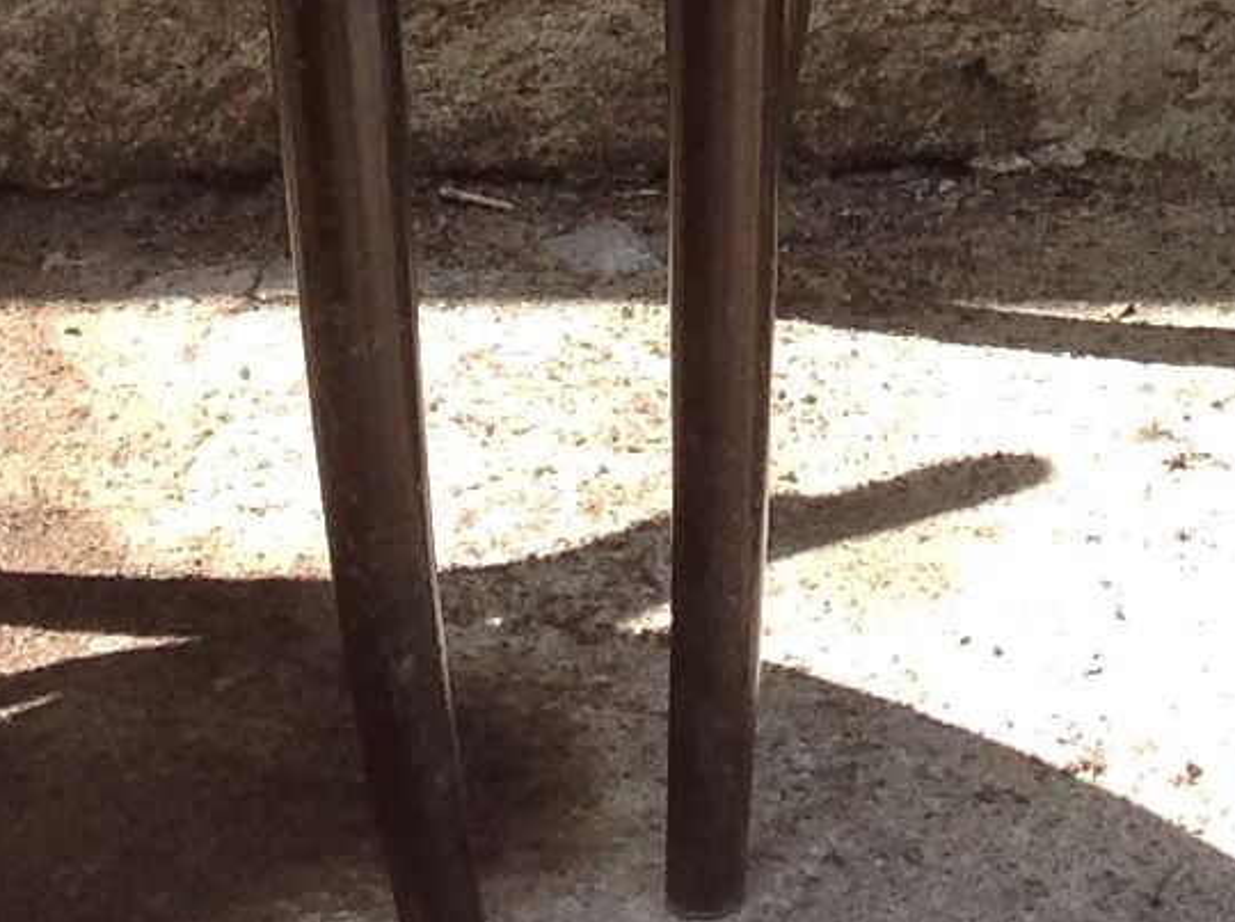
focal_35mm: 168
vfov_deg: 8.3
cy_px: -956
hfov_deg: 11.7
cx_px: 1235
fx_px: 5983
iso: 50
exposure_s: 1/657
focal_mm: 4.28
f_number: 2.4
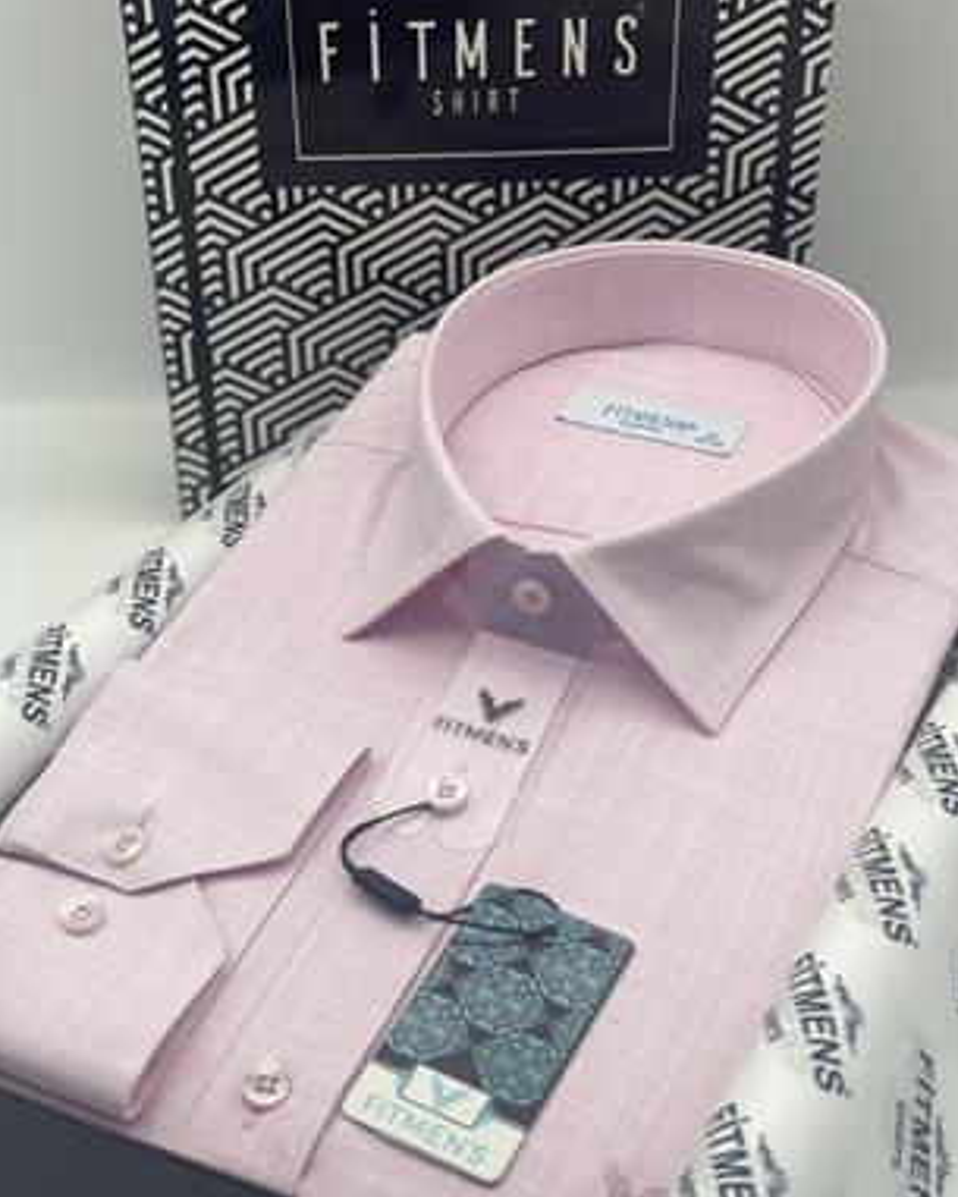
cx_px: 477
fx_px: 1948
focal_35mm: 55
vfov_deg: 34.1
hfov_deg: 27.6
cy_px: 642
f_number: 2
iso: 25
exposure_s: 1/166
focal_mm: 6
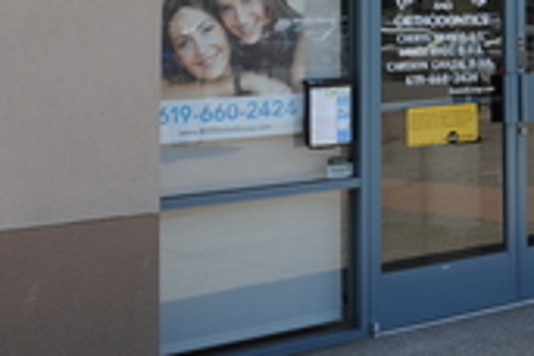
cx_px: 760
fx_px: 1290
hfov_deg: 20.6
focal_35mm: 87
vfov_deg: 14.9
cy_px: -134
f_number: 10
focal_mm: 24
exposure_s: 1/400
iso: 400
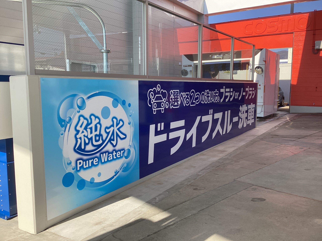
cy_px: 120
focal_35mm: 31
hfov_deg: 58.4
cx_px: 161
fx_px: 288
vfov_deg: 45.4
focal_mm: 3.3
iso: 25
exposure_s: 1/586
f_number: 2.4
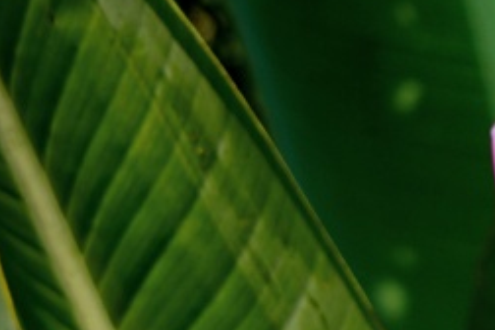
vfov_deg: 6.7
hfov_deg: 9.7
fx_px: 2819
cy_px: 133
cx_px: 766
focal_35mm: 205
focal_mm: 29
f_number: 5.6
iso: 100
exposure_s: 1/400
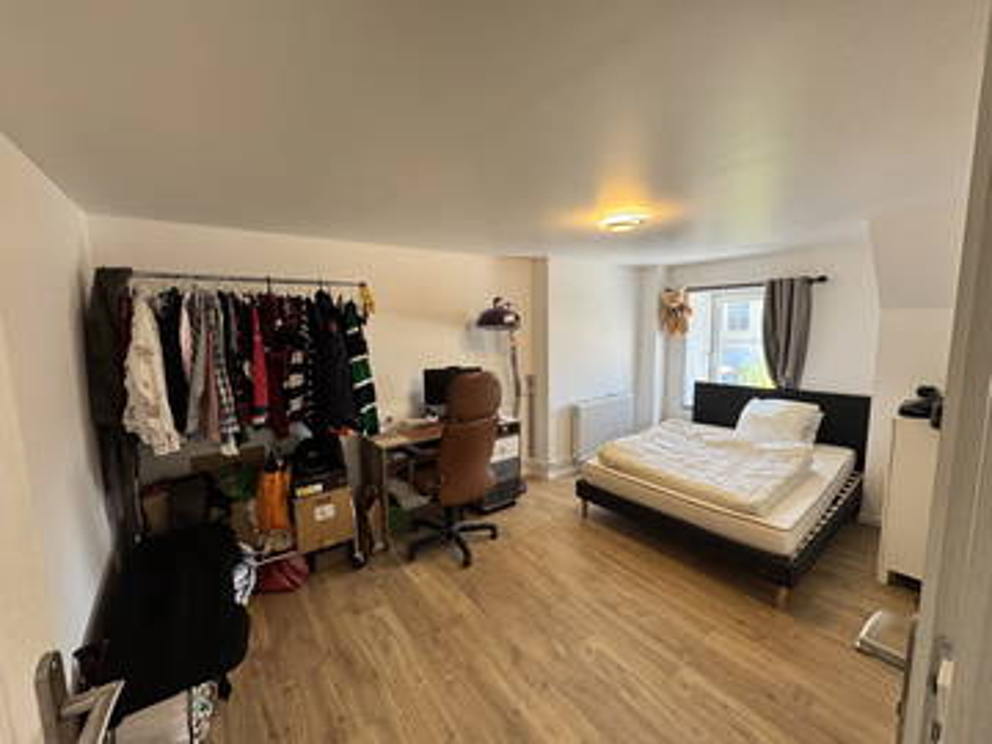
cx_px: 496
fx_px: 401
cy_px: 372
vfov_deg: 85.7
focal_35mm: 14
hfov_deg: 102.1
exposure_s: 1/100
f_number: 2.2
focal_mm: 2.22
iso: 125
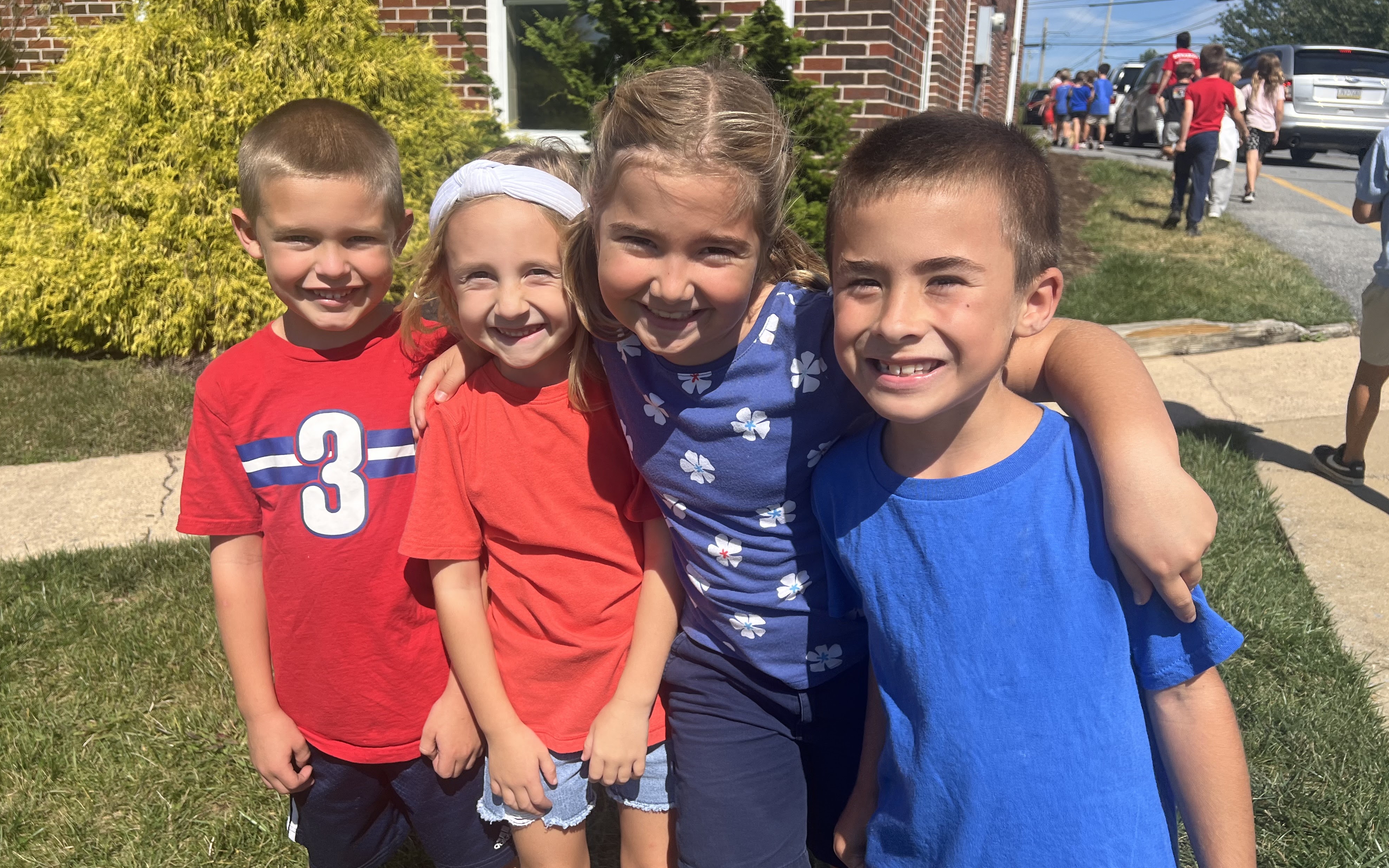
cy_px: 400
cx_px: 690
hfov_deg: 66.5
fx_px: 1060
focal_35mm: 28
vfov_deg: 44.5
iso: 50
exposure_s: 1/4630
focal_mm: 5.7
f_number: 1.5
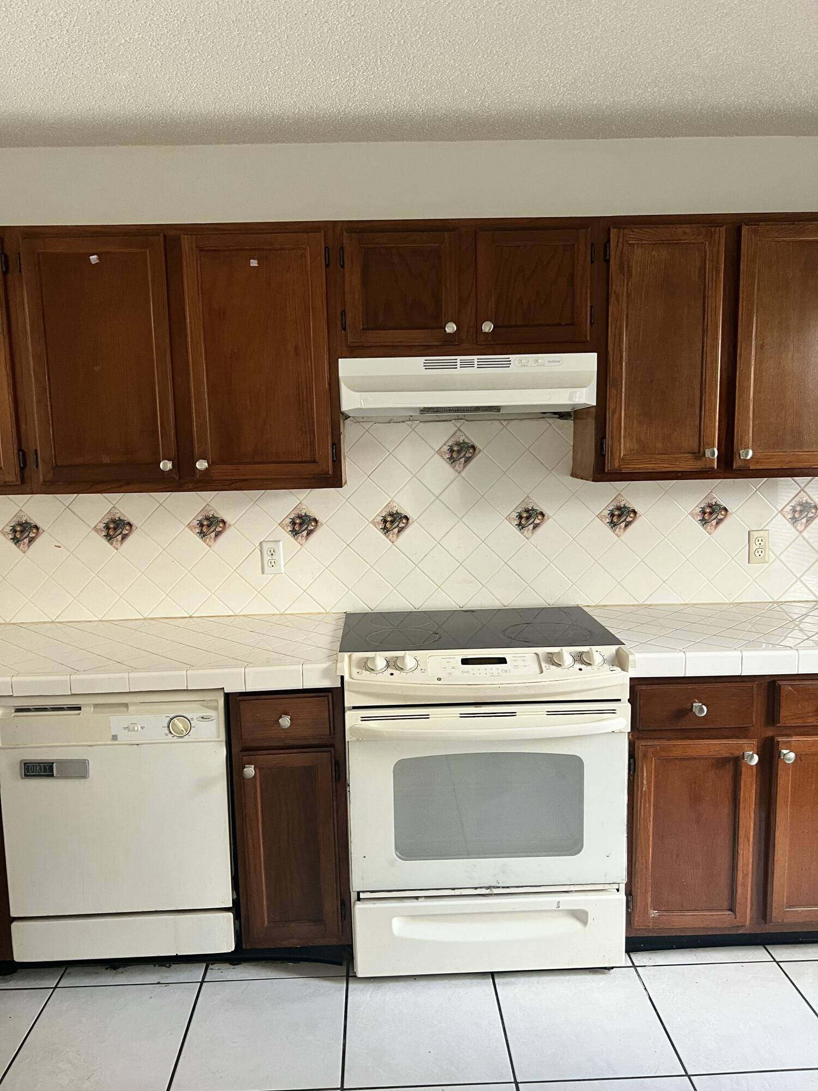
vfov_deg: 67.3
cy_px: 546
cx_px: 409
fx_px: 819
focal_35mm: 26
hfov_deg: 53.1
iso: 160
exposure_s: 1/60
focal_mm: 5.7
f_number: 1.5
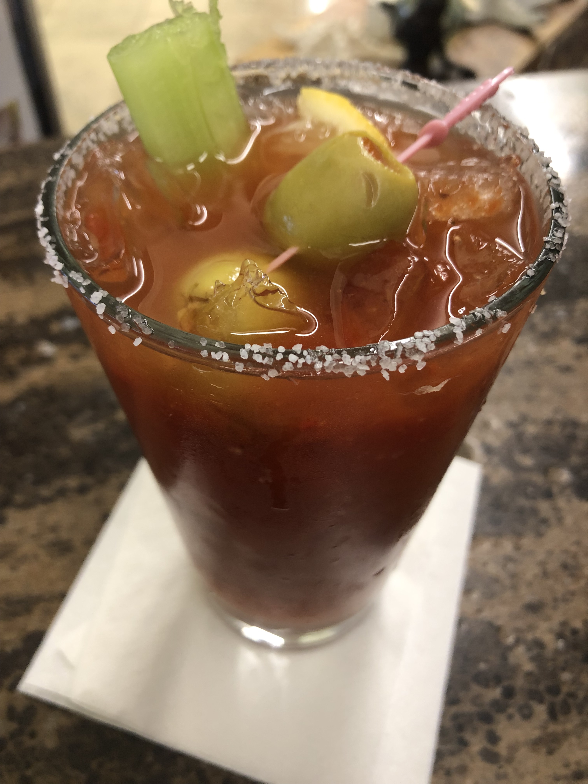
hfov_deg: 49.7
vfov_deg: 63.4
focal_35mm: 28
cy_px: 392
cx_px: 294
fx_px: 634
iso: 50
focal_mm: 3.99
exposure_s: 1/15
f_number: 1.8
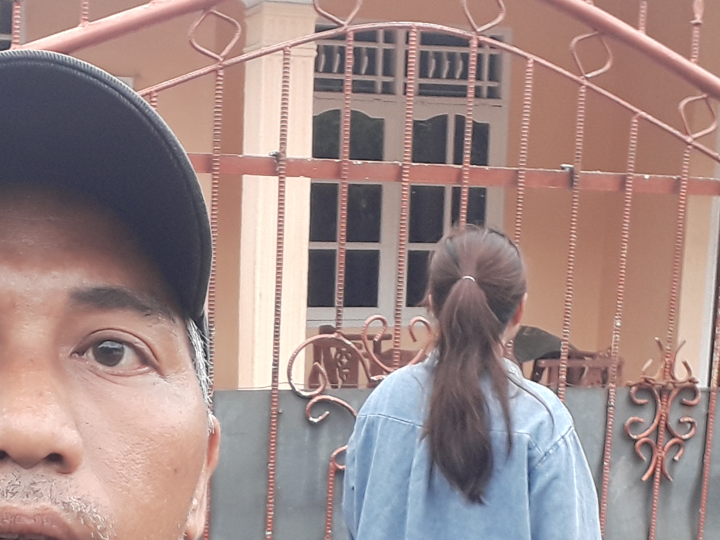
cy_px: 444
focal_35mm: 66
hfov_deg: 29.3
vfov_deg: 21.9
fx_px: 1373
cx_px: 294
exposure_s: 1/100
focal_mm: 2.53
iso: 50
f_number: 1.9
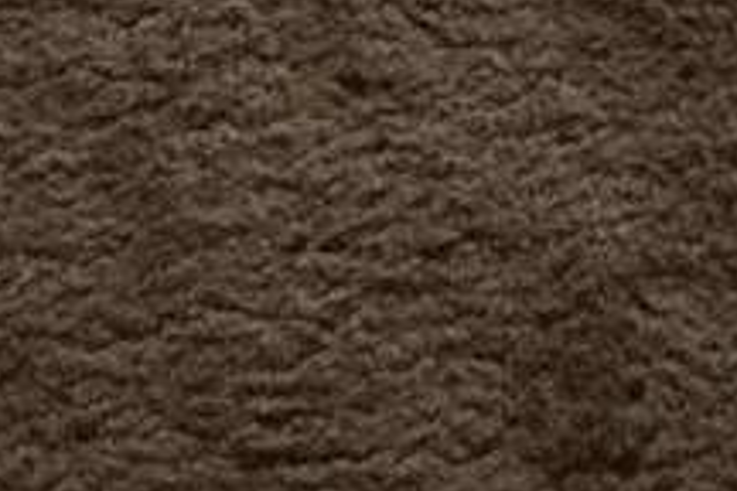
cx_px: 164
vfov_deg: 6.0
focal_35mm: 135
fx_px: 2764
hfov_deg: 15.1
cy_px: -2087
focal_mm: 2.22
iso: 200
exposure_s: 1/99
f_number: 2.2
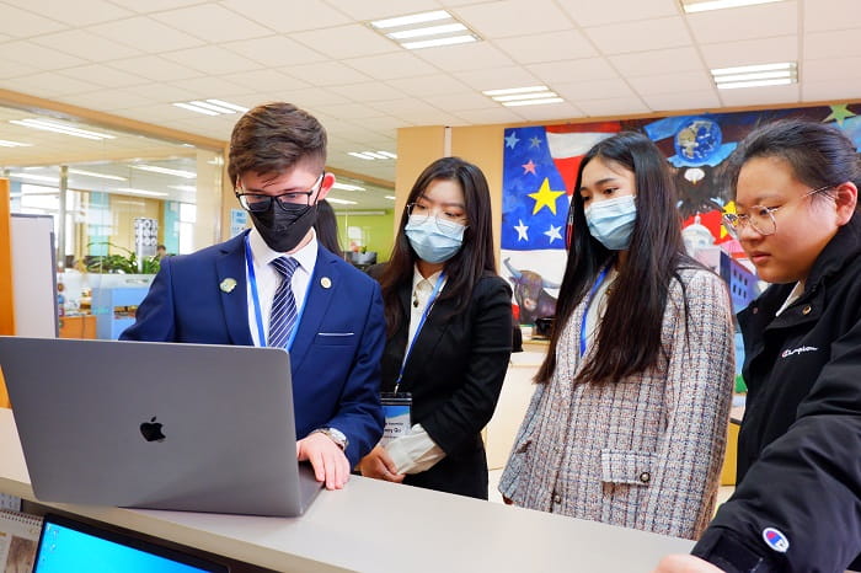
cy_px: 286
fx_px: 693
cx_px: 430
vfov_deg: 44.9
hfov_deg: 63.7
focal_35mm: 29
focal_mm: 19.2
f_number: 4
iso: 1600
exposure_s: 1/40
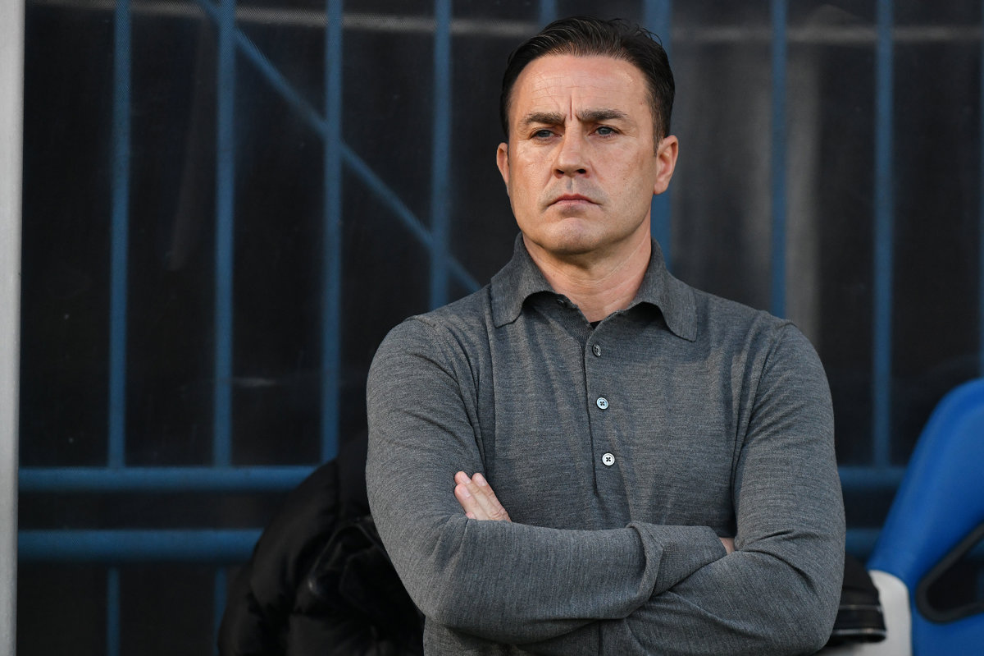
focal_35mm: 240
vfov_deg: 5.7
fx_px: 6557
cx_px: 492
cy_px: 328
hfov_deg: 8.6
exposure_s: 1/500
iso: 1600
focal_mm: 240
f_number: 5
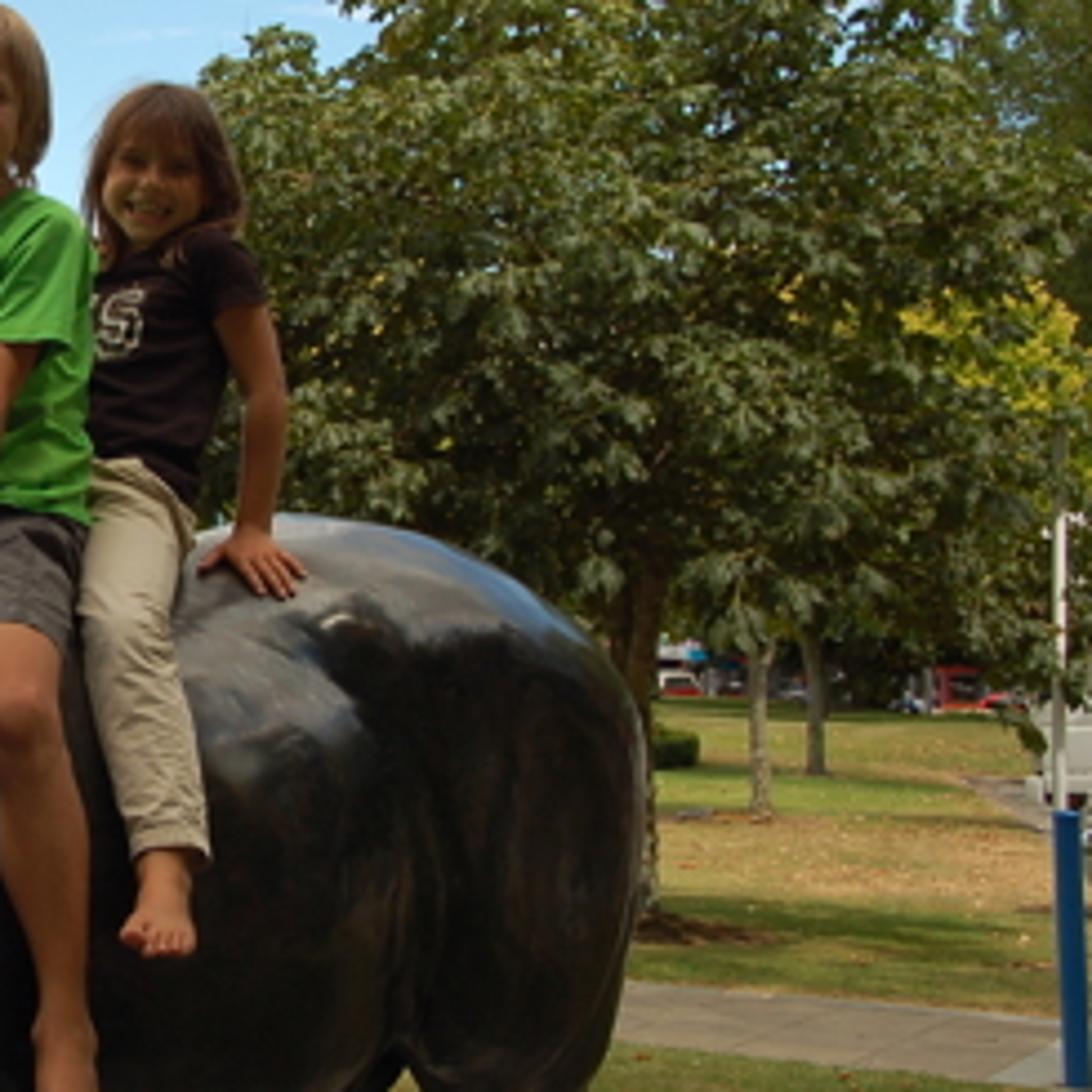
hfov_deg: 20.6
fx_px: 2855
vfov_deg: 21.6
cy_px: 486
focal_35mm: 80
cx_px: -120
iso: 200
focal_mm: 28
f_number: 8
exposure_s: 1/250
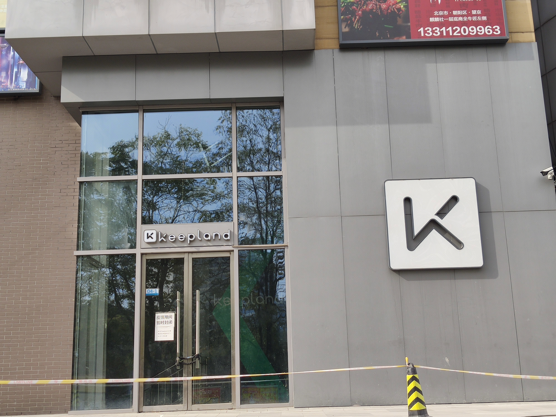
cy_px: 208
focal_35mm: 43
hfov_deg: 43.9
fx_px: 691
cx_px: 278
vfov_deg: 33.6
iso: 112
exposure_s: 1/922
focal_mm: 4.75
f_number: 1.75
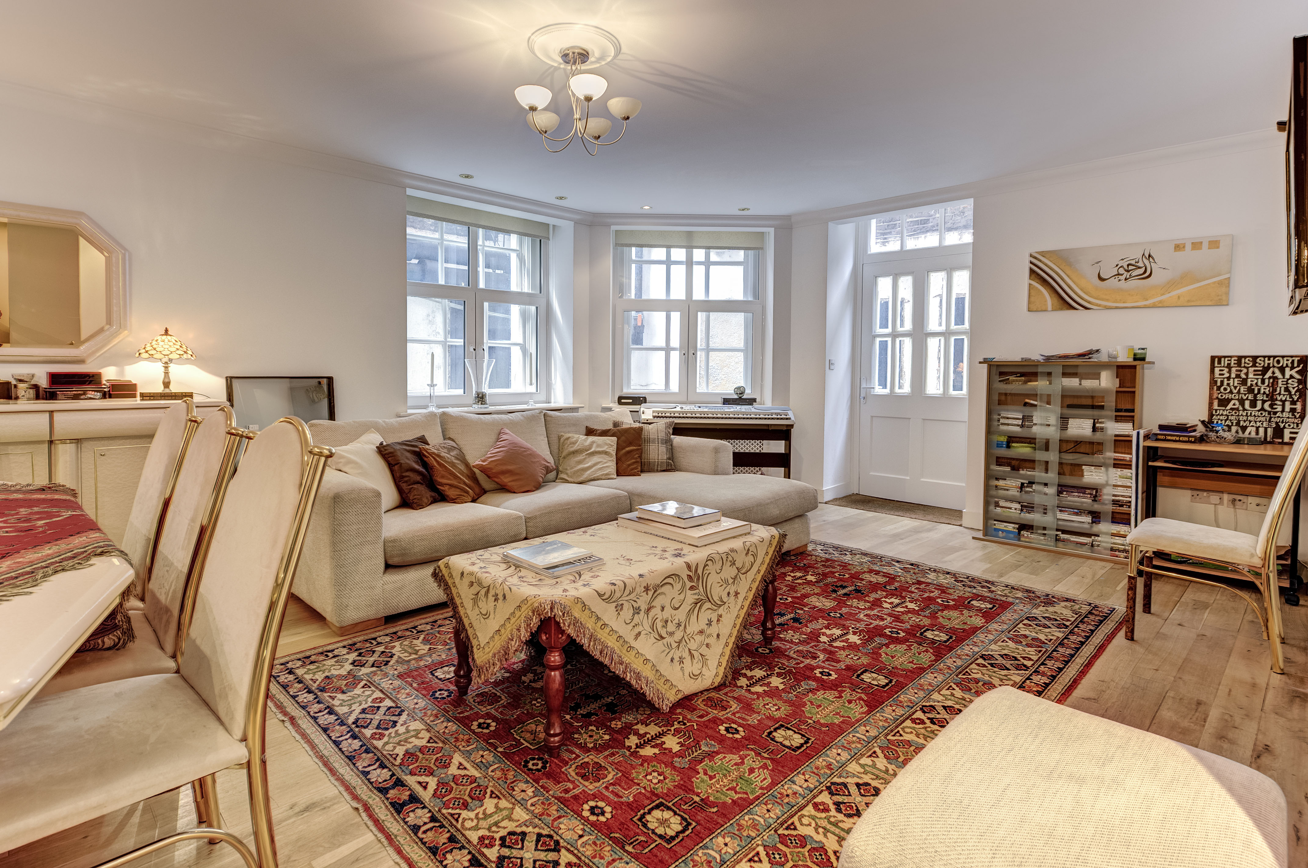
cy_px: 434
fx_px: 653
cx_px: 654
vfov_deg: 67.2
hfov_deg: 90.1
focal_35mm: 18
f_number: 8
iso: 400
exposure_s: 1/4
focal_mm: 18
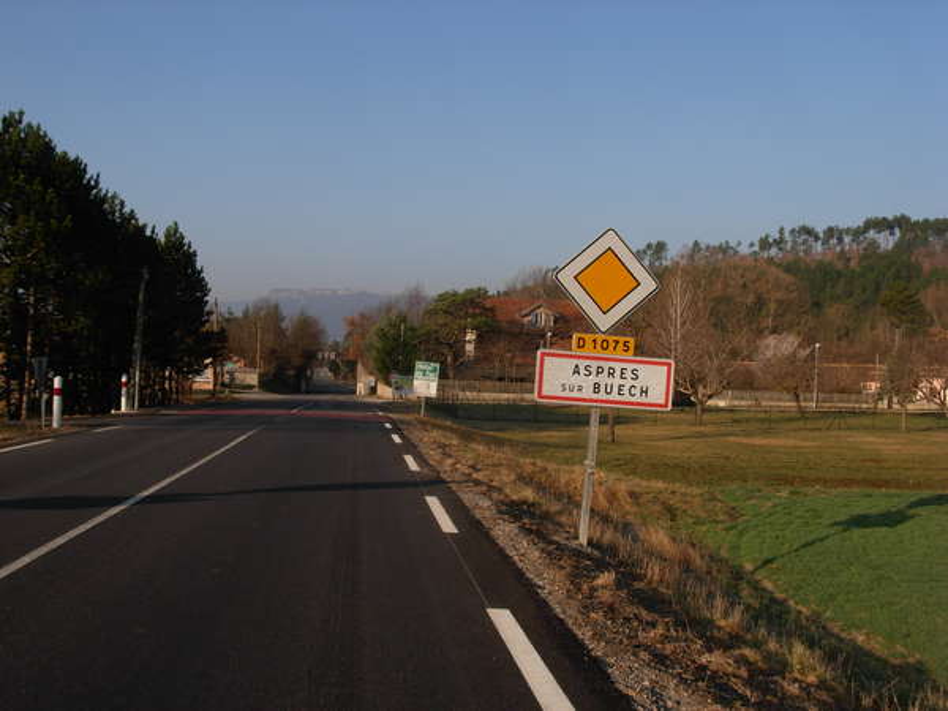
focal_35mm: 38
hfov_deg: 49.0
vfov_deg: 37.7
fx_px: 1041
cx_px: 474
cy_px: 356
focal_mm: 6.3
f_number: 4.9
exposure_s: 1/483
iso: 79
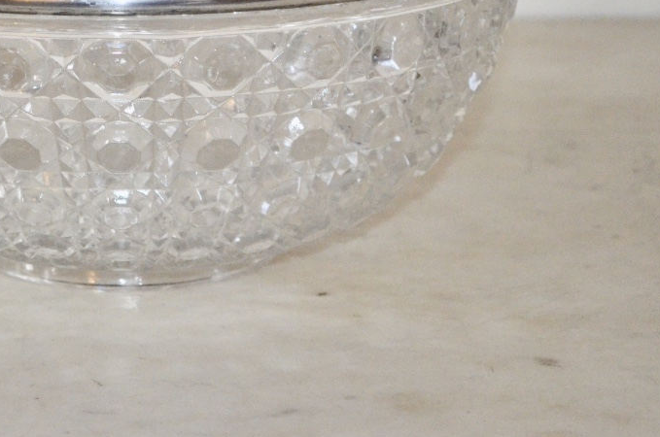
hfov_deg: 14.0
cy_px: 56
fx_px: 2669
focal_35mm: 146
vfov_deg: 9.3
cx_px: 122
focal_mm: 55
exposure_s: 1/60
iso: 3200
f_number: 5.6
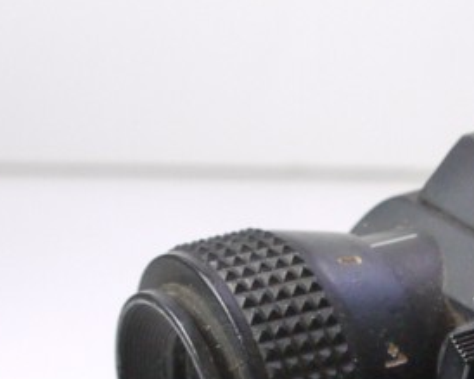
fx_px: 3001
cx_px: 818
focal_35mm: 214
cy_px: 564
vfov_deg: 7.1
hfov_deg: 8.7
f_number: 8
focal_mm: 25
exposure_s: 1/25
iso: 800
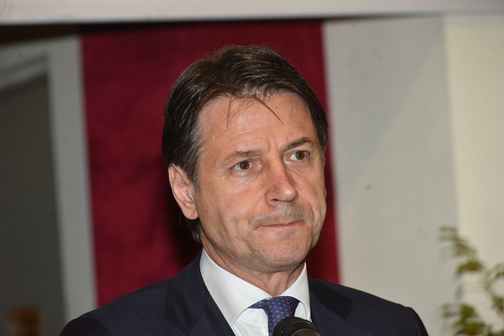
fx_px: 2800
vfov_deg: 6.9
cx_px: 252
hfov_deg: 10.3
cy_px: 168
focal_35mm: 200
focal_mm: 200
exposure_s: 1/250
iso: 500
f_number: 8
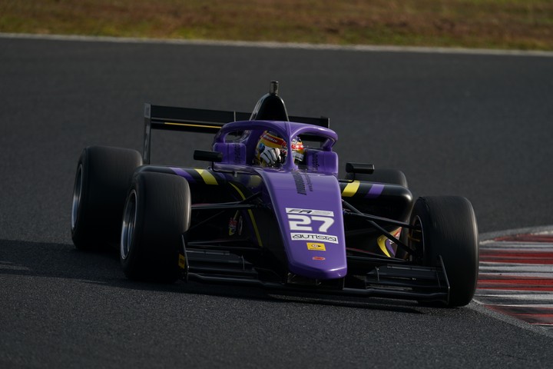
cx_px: 276
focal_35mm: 600
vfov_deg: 2.3
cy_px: 184
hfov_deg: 3.4
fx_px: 9216
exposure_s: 1/800
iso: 200
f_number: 8
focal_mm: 600
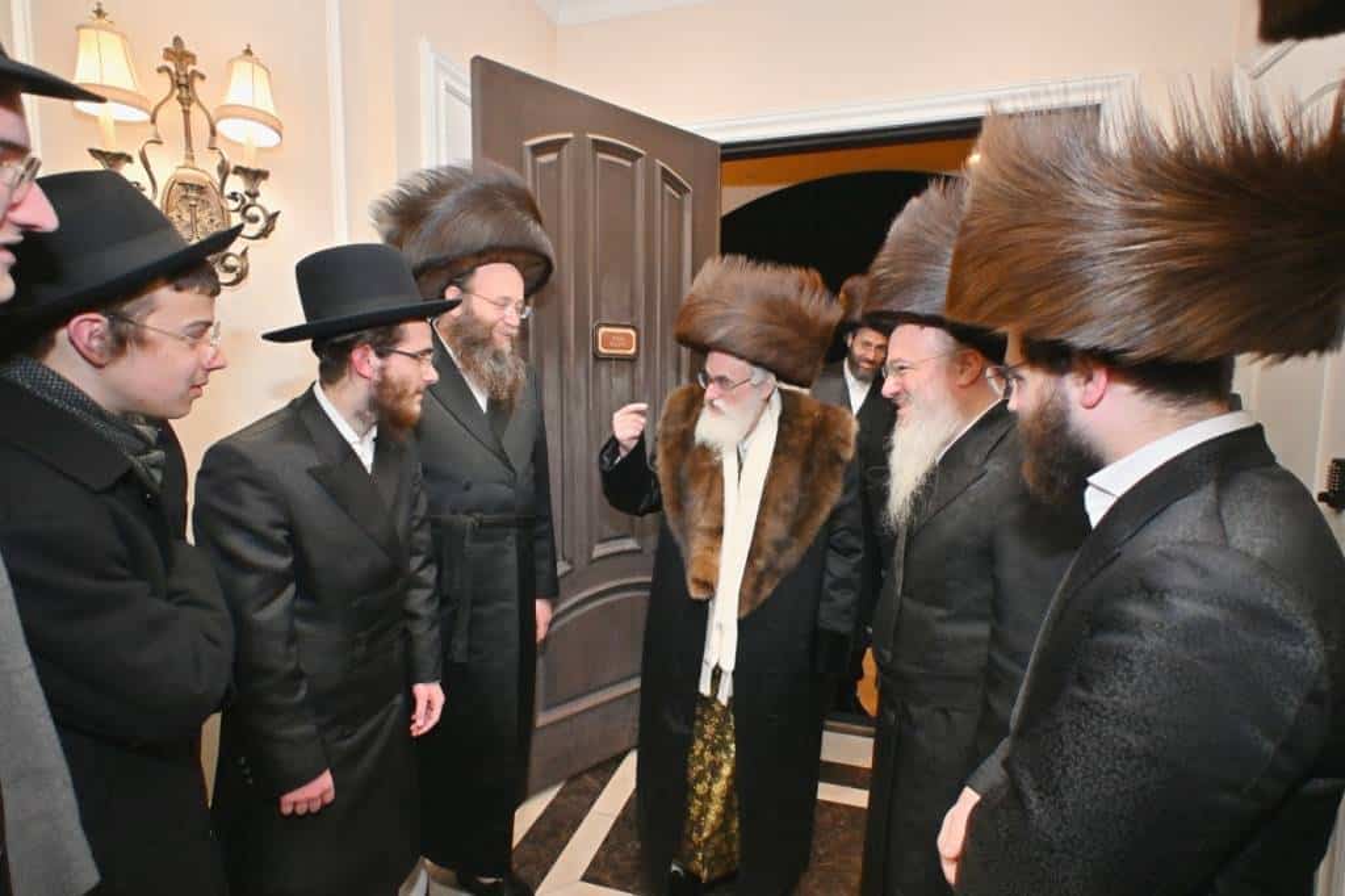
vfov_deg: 67.3
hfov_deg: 90.0
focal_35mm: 18
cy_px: 448
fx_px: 672
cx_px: 672
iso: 1000
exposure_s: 1/160
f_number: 3.5
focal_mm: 12
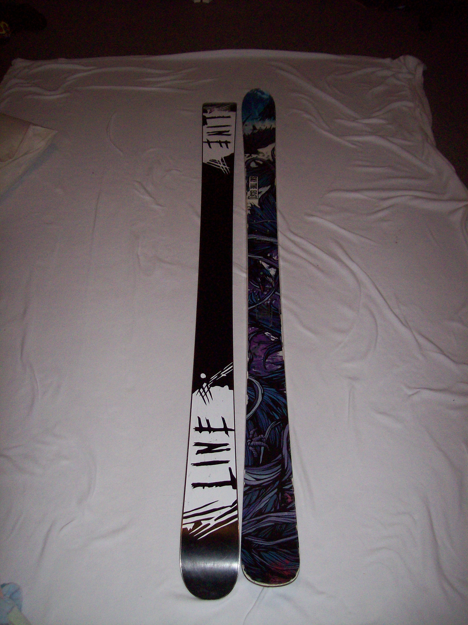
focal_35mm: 36
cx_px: 234
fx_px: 649
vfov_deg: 51.4
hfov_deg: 39.6
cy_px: 312
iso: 140
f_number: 2.7
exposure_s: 1/64
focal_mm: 6
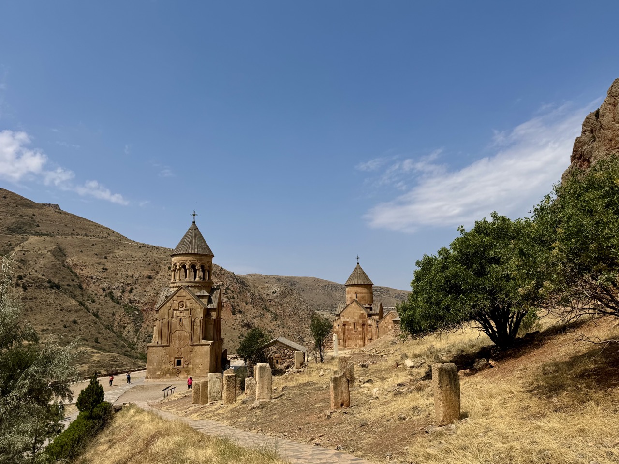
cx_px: 310
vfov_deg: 56.8
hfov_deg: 71.6
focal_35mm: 24
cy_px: 232
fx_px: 429
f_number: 1.78
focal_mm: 6.76
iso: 80
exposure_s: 1/7937
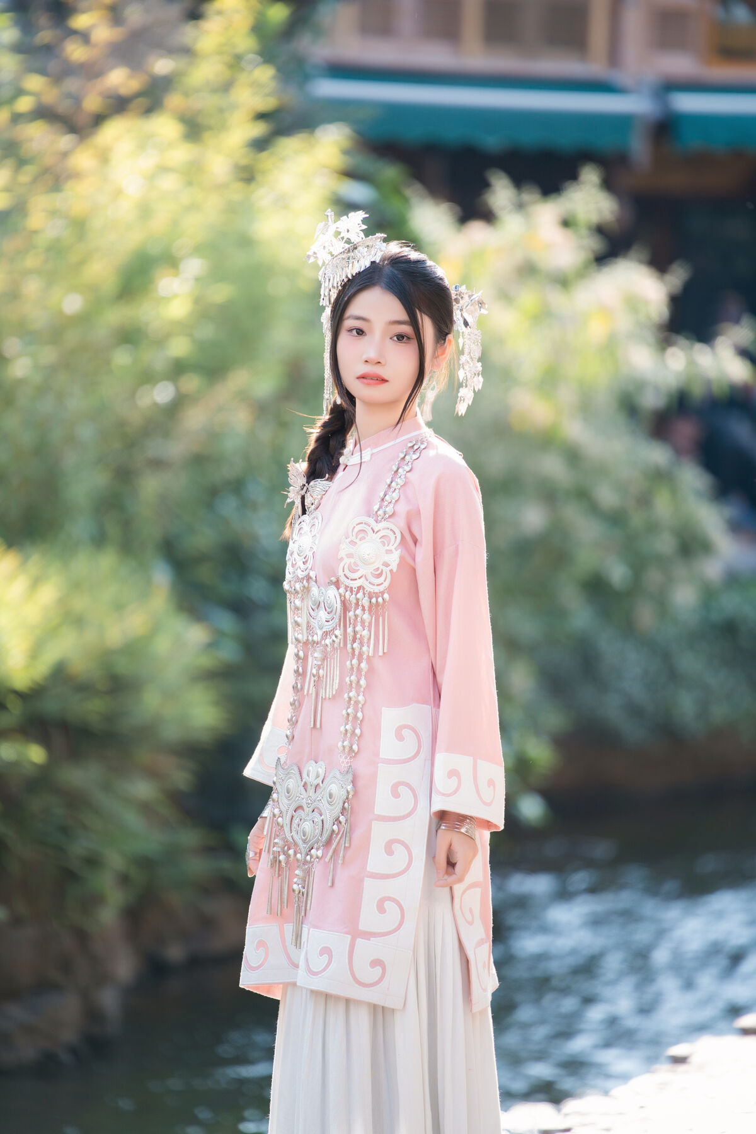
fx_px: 5670
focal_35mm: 180
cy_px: 567
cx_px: 378
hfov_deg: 7.6
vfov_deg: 11.4
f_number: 2.8
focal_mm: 180
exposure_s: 1/160
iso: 80
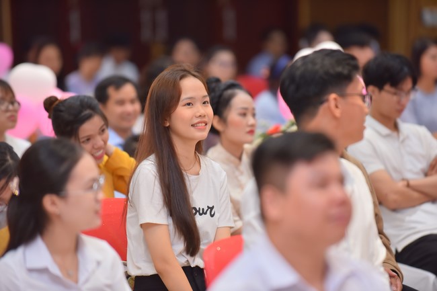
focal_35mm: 200
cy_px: 146
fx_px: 2427
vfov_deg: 6.9
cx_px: 218
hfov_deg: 10.3
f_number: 2.8
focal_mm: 200
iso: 1000
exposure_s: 1/200
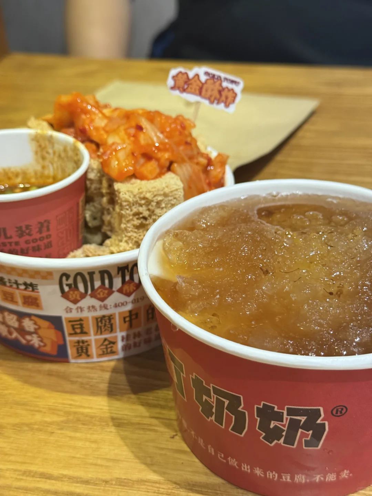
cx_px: 186
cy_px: 248
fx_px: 688
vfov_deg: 39.7
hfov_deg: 30.3
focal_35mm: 48
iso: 320
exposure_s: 1/33
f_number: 1.78
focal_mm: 6.76
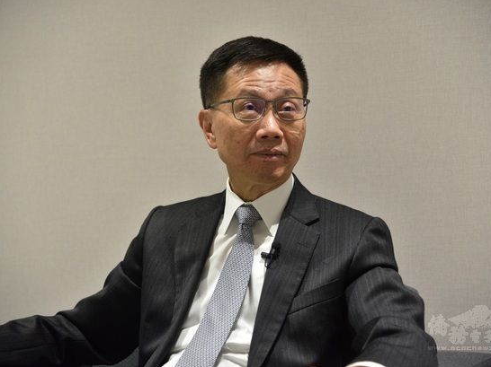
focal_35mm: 94
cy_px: 182
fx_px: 1333
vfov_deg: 15.7
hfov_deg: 20.9
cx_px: 248
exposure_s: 1/160
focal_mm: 86
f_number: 4
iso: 1100
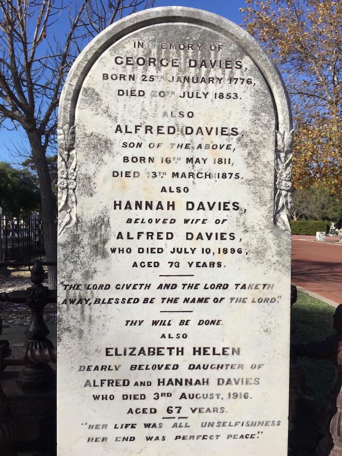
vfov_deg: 61.7
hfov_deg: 48.2
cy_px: 228
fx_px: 382
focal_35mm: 29
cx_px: 171
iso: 32
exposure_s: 1/2475
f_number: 2.2
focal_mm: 4.15
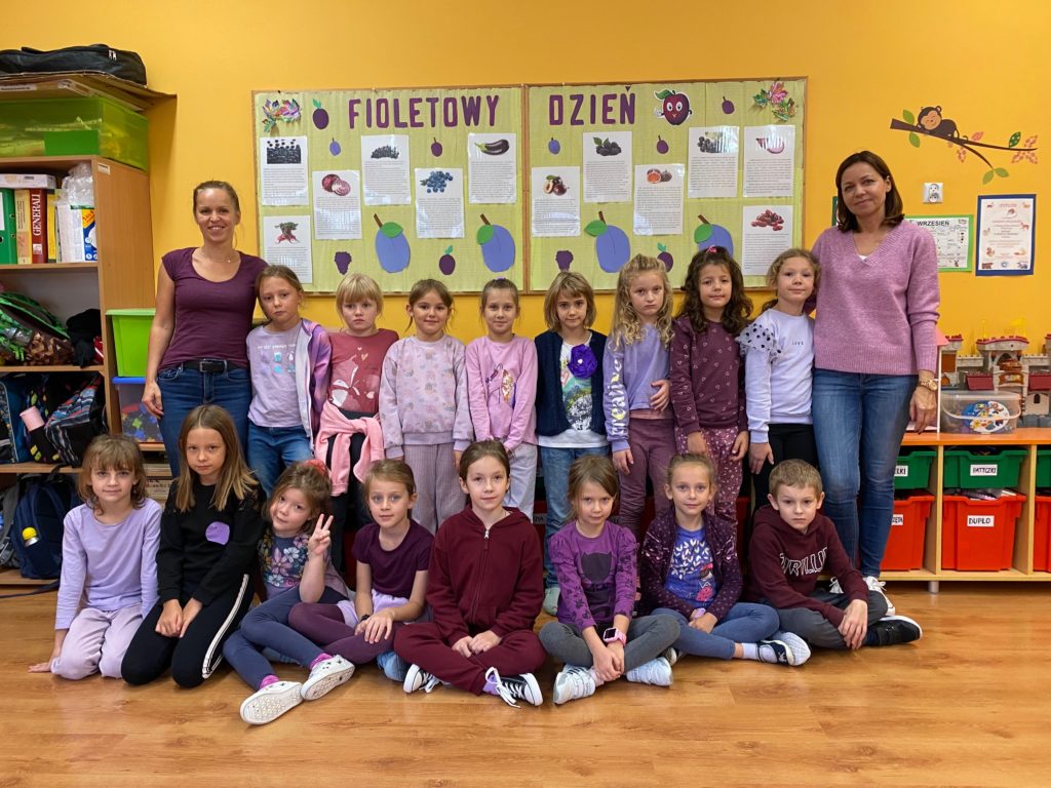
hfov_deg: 67.3
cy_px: 394
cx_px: 526
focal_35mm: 26
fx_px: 789
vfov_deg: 53.1
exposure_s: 1/50
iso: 125
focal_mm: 4.25
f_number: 1.8
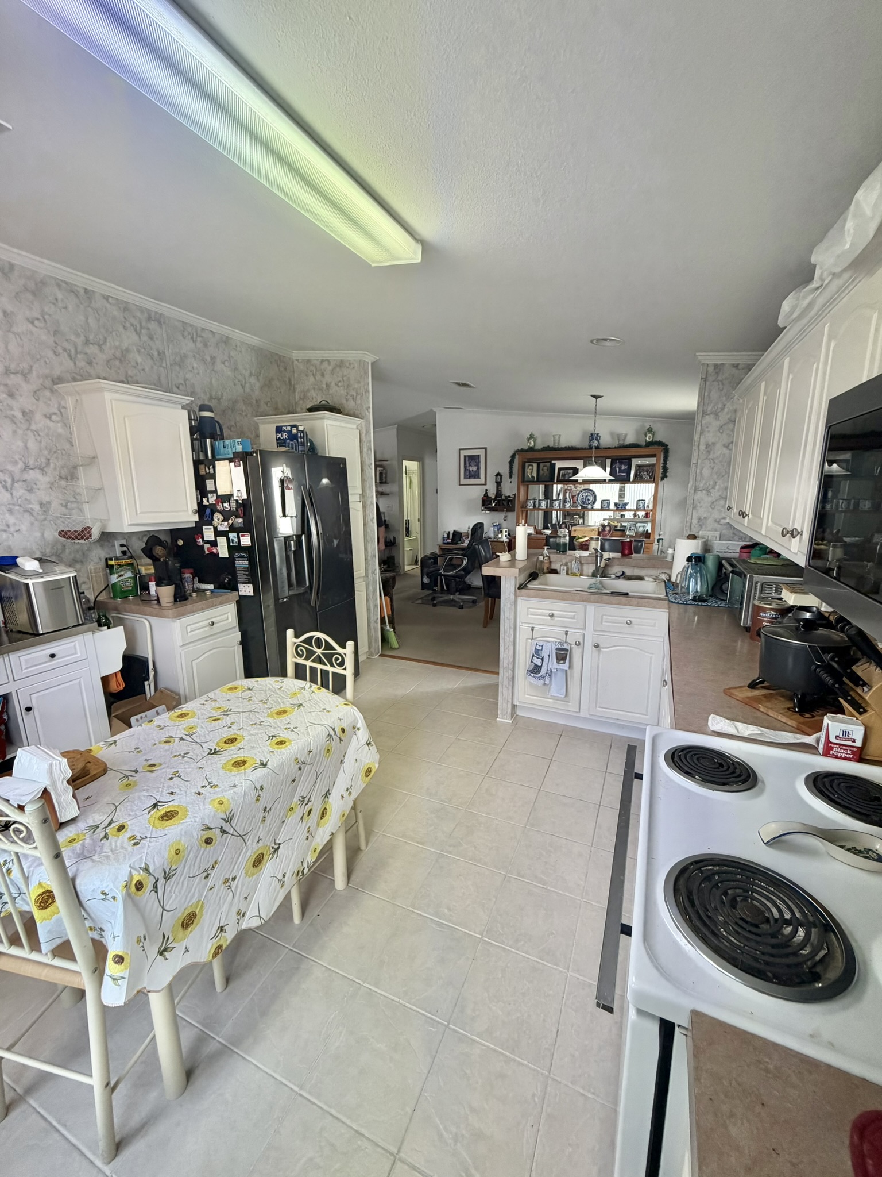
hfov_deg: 85.7
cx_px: 441
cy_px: 588
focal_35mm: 14
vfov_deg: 102.1
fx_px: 476
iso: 125
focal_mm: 2.22
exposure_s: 1/120
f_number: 2.2
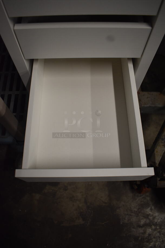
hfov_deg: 48.0
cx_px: 82
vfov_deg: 67.3
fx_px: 185
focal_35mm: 27
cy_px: 124
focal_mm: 18
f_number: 3.5
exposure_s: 1/125
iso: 1250
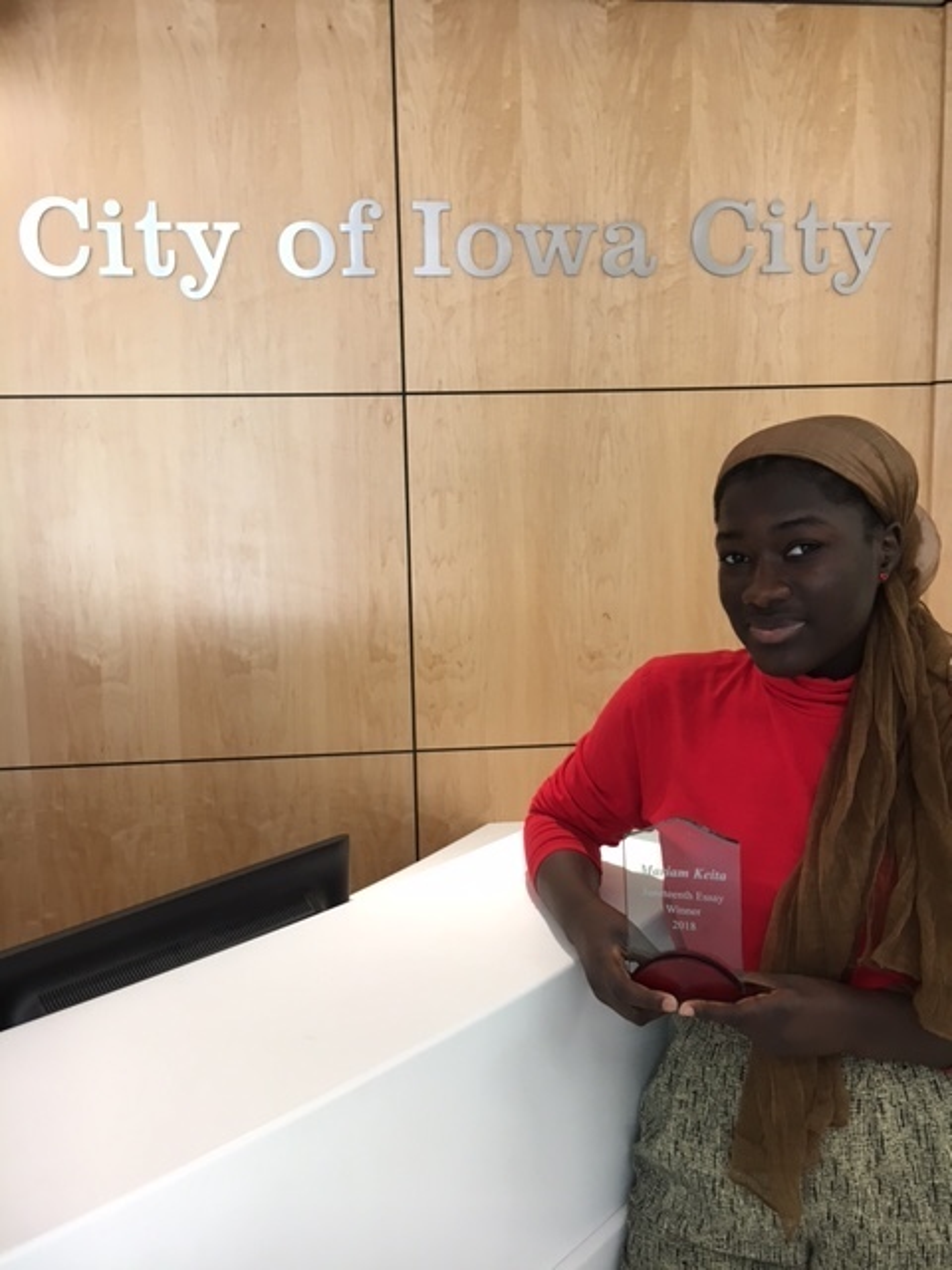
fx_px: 1063
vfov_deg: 61.7
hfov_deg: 48.2
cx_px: 476
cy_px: 635
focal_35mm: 29
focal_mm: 4.15
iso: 64
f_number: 2.2
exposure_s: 1/30
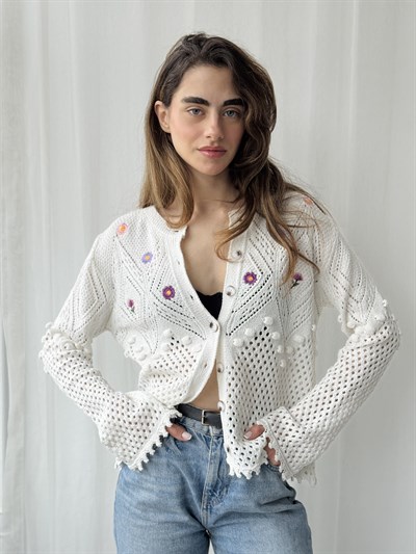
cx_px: 208
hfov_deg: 30.3
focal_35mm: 48
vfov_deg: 39.6
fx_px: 769
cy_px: 277
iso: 64
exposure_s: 1/278
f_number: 1.78
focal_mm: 6.76
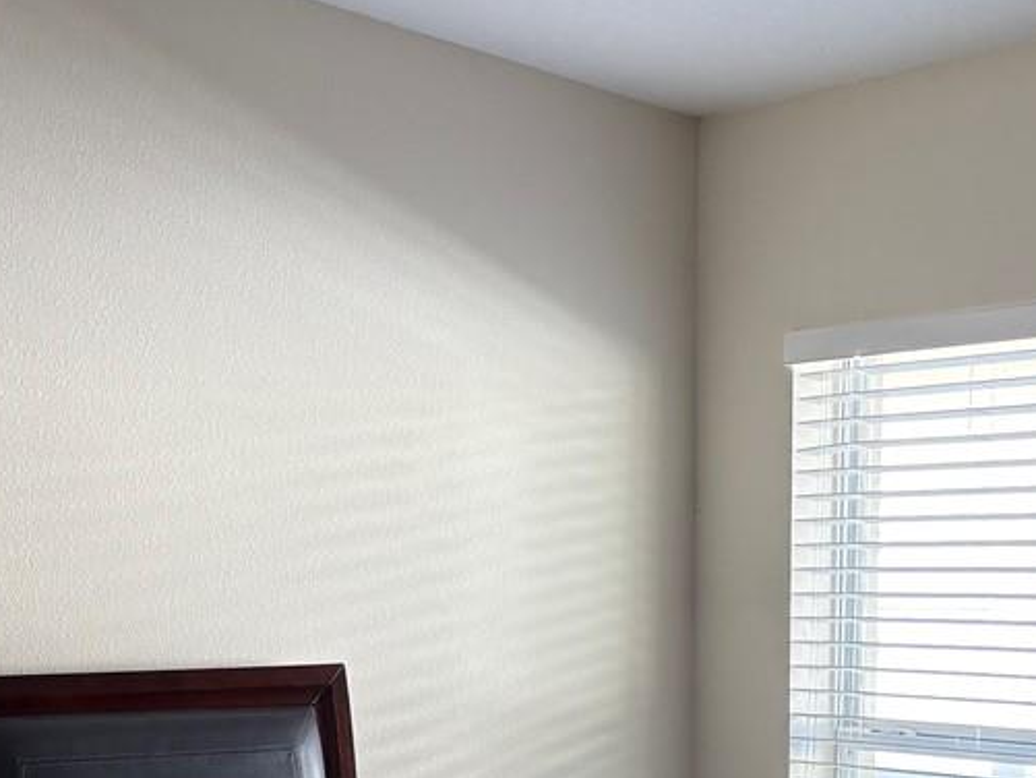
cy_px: 836
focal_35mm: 83
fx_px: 2485
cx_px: 271
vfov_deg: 17.2
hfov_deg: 23.3
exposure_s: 1/120
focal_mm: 5.96
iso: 64
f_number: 1.6
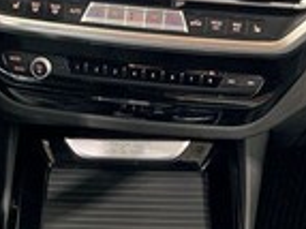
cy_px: 303
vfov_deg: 16.3
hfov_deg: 23.0
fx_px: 751
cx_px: 120
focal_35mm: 85
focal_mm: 3
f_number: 1.8
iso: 125
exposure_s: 1/49
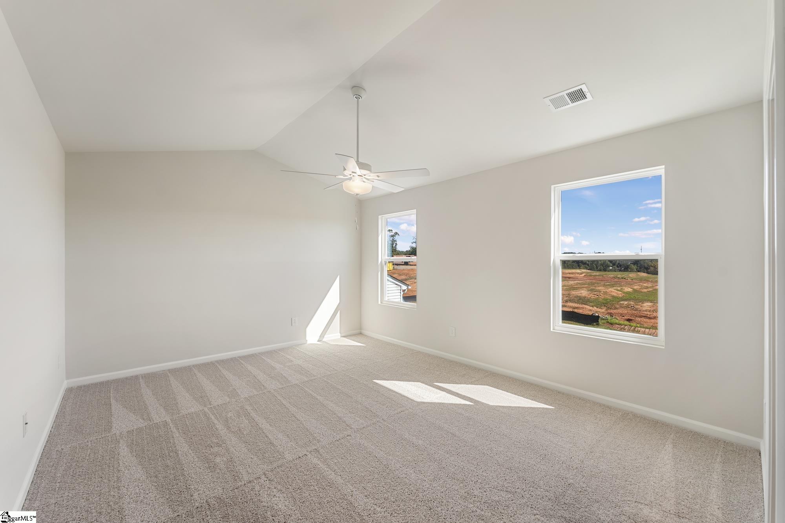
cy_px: 262
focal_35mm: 14
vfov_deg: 81.2
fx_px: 305
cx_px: 392
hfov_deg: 104.3
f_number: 6.3
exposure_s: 1/25
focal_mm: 14
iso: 400
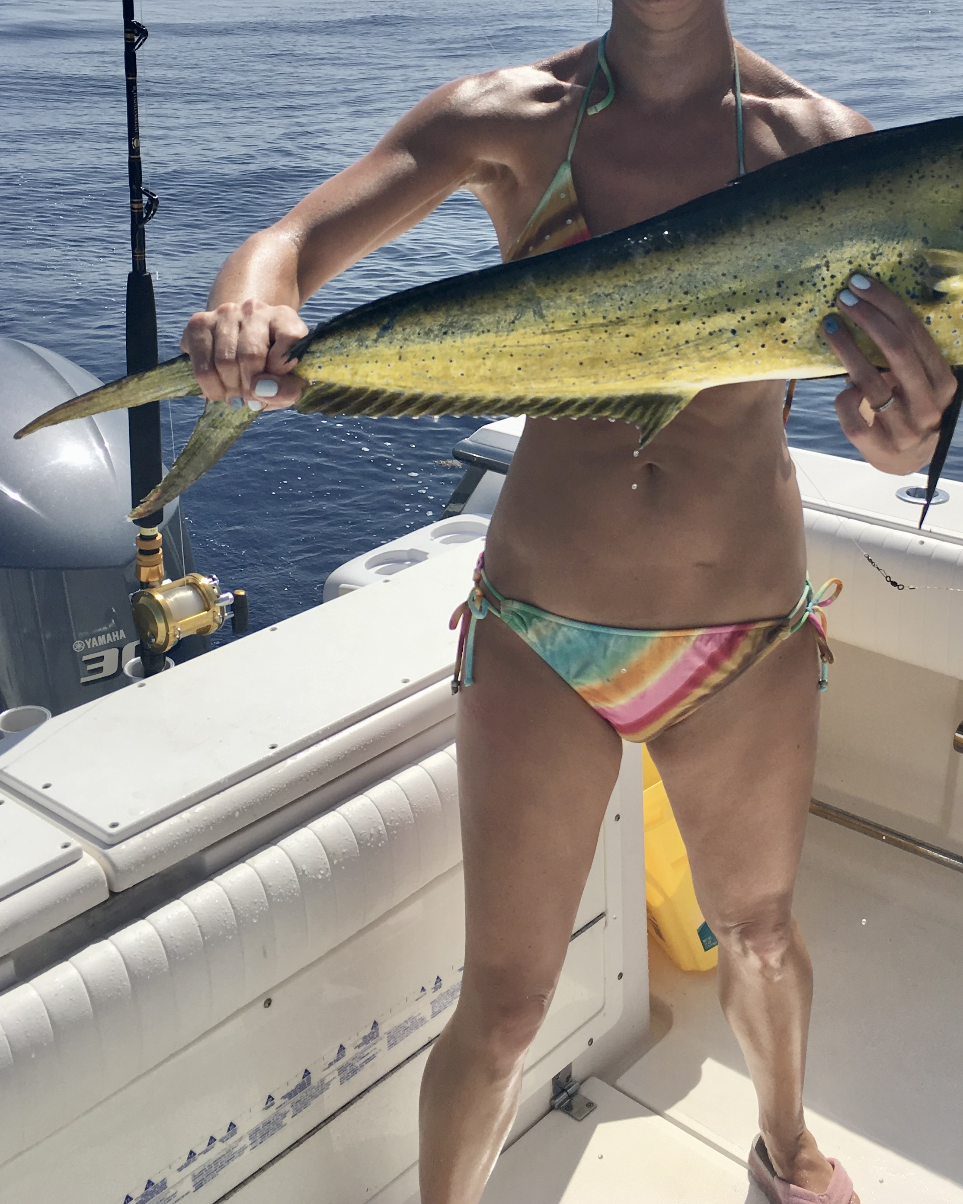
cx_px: 595
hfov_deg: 36.3
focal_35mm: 41
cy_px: 391
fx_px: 1461
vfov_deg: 44.1
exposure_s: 1/3344
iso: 25
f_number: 2.2
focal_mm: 4.15
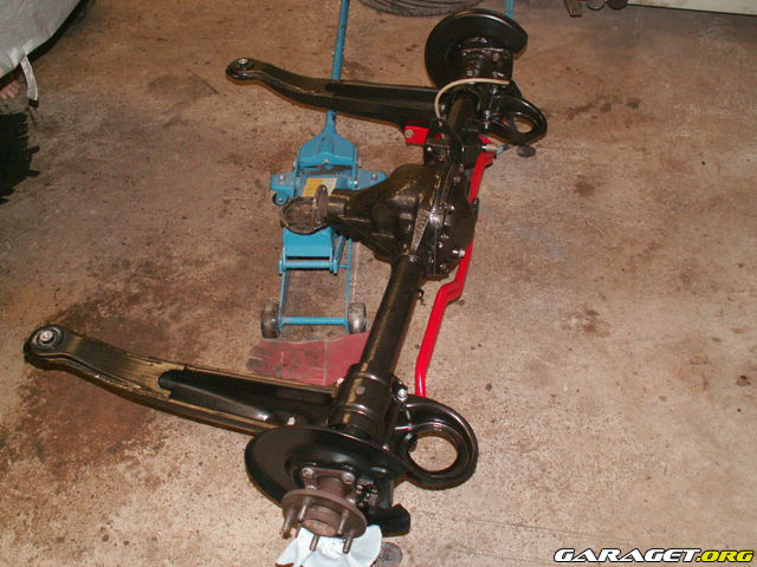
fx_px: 765
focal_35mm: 35
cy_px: 284
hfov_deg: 52.6
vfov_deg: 40.7
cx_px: 378
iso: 160
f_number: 2.8
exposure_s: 1/40
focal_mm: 5.86
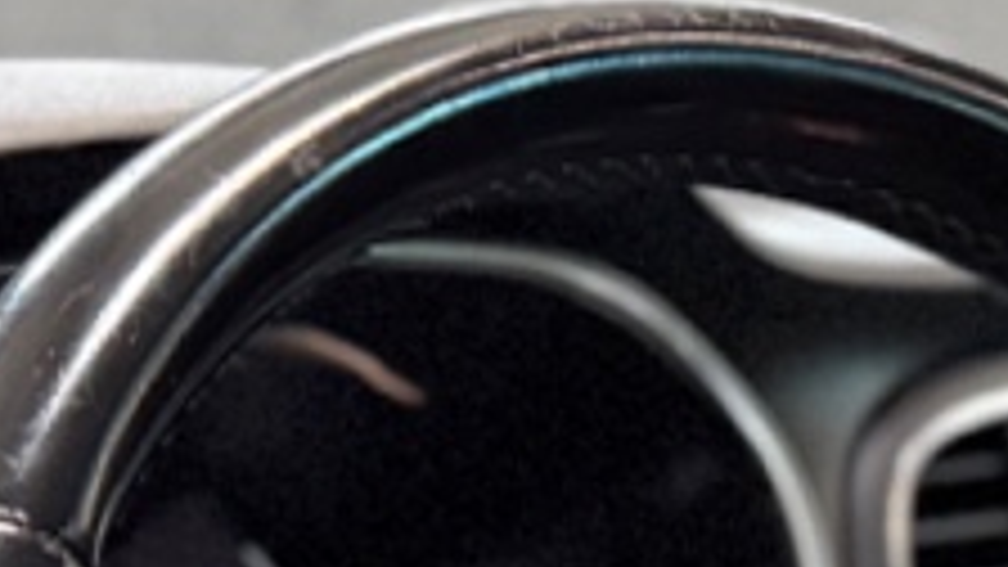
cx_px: 1102
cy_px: 1130
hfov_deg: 11.4
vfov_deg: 6.3
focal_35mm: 187
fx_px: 4998
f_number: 1.78
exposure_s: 1/33
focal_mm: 6.76
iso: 800
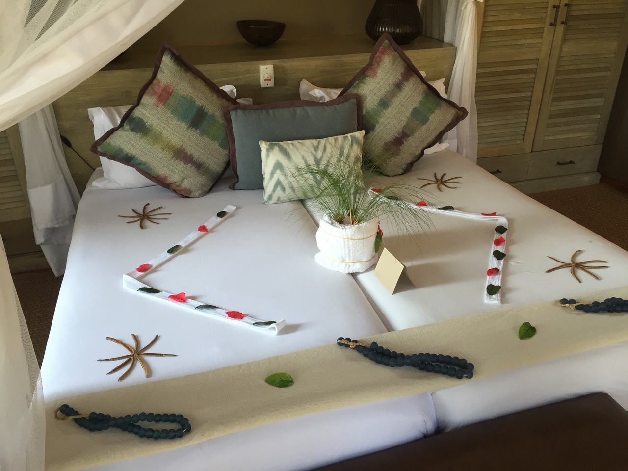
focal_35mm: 29
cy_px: 236
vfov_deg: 48.2
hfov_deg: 61.7
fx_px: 526
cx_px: 314
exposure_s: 1/33
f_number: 2.2
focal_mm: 4.15
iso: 80
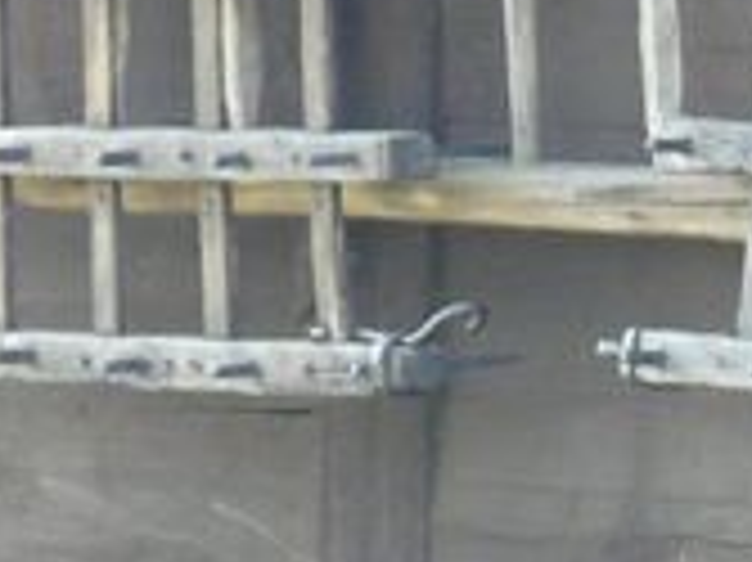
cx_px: 1067
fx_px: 27743
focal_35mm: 1278
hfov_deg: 1.6
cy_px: 845
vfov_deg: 1.2
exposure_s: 1/80
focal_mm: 43.7
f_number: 3.6
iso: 250
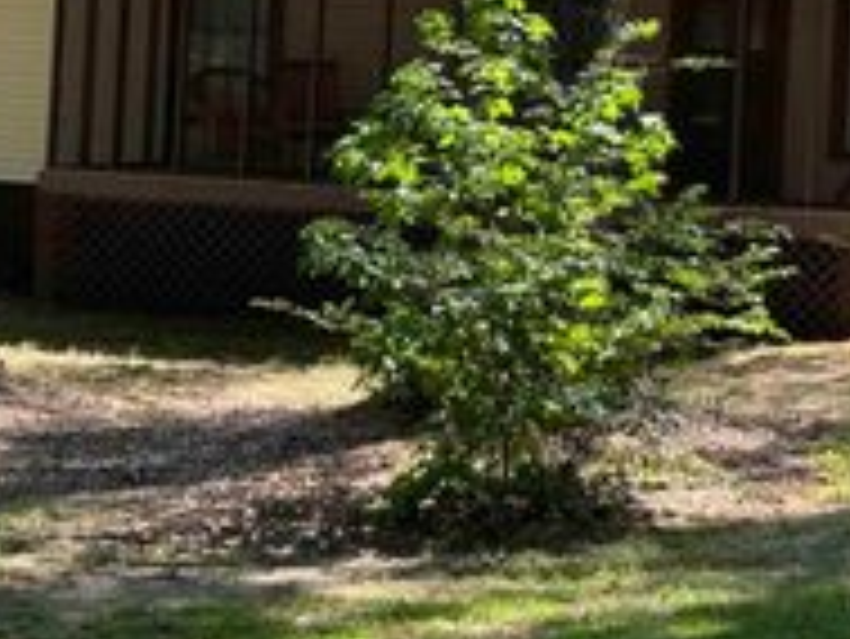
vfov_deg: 11.6
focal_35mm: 127
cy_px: 61
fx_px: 3120
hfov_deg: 15.5
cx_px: 486
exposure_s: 1/541
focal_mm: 6.76
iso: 64
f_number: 1.78
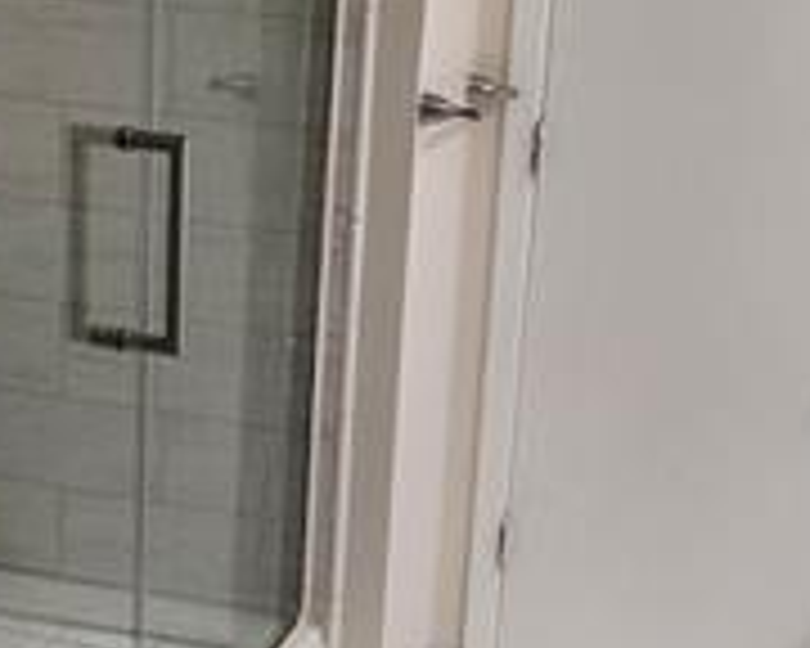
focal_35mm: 54
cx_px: 513
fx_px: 1295
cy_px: 338
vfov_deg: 28.1
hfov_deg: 34.5
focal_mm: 1.74
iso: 125
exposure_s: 1/60
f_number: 2.2
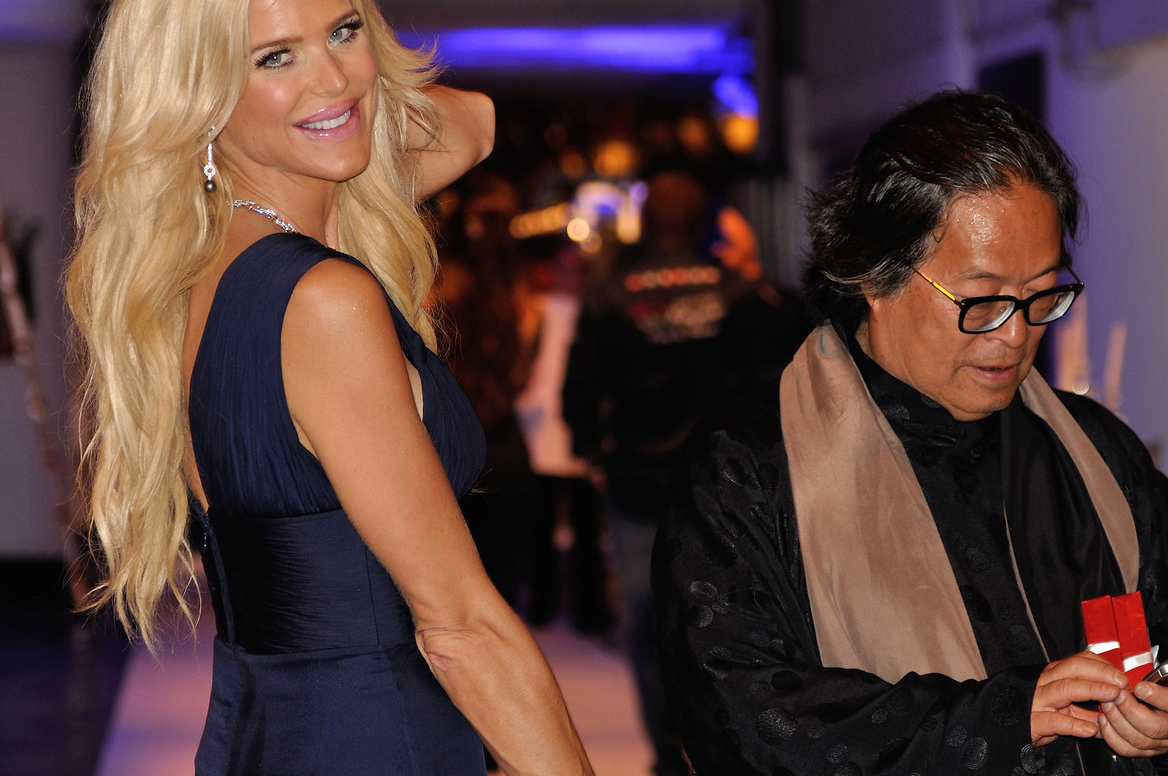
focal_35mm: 159
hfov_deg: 12.9
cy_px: 295
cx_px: 672
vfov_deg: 8.6
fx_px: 5153
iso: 250
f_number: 3.2
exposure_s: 1/60
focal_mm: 70
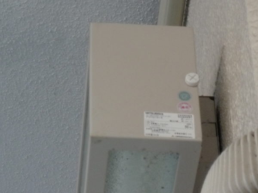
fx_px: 1245
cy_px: 96
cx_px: 129
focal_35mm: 167
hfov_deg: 11.8
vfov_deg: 8.9
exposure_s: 1/80
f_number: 5.5
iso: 250
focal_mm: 16.4
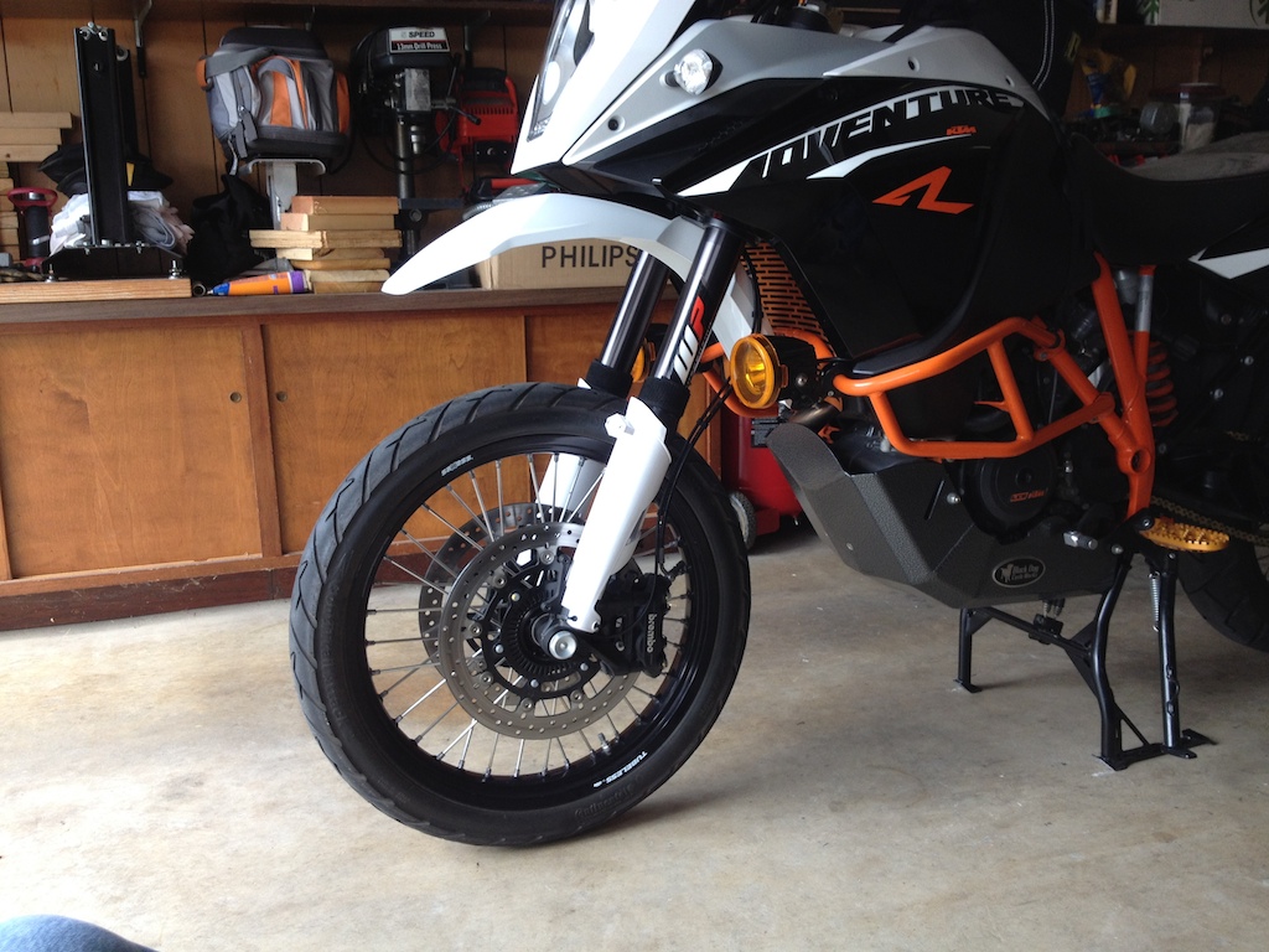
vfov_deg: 40.7
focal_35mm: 35
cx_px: 634
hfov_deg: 52.6
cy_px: 476
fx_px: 1283
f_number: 2.4
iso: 80
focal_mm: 4.28
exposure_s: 1/120
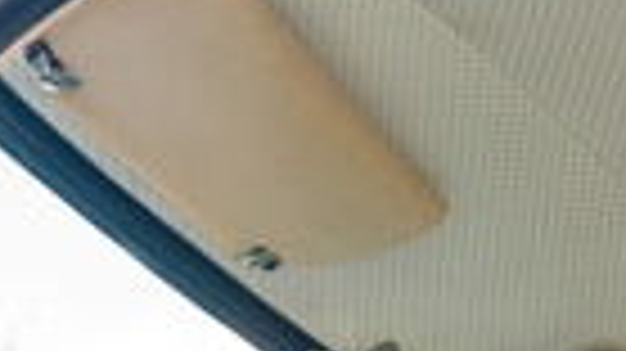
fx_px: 3351
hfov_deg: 10.6
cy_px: 477
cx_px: 491
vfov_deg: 6.0
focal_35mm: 202
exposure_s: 1/50
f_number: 4.5
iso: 1000
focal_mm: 35
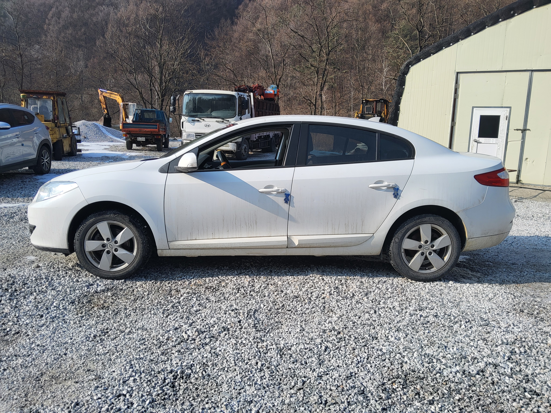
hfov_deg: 67.3
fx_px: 414
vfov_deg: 53.1
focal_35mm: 26
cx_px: 276
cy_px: 206
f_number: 1.8
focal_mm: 3.98
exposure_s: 1/732
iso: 12
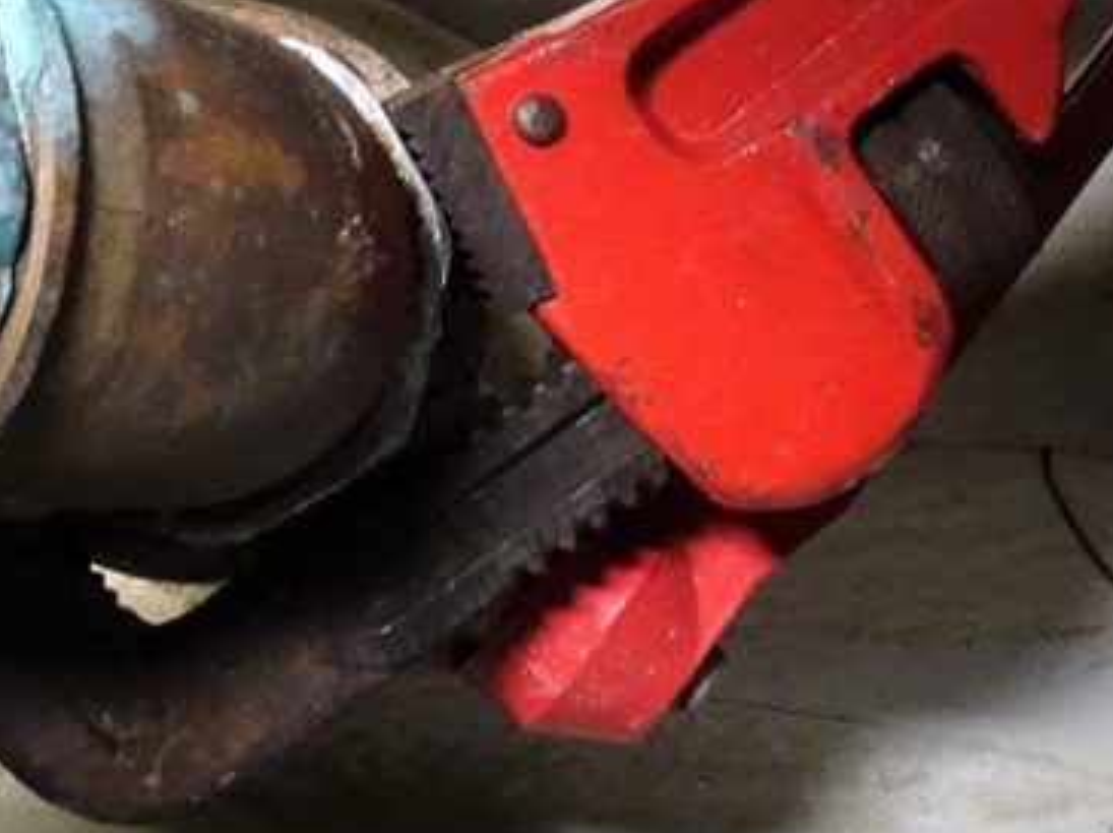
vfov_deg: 18.2
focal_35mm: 77
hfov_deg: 25.1
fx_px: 2473
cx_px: 311
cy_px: -136
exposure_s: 1/15
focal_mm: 4.1
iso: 800
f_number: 3.5
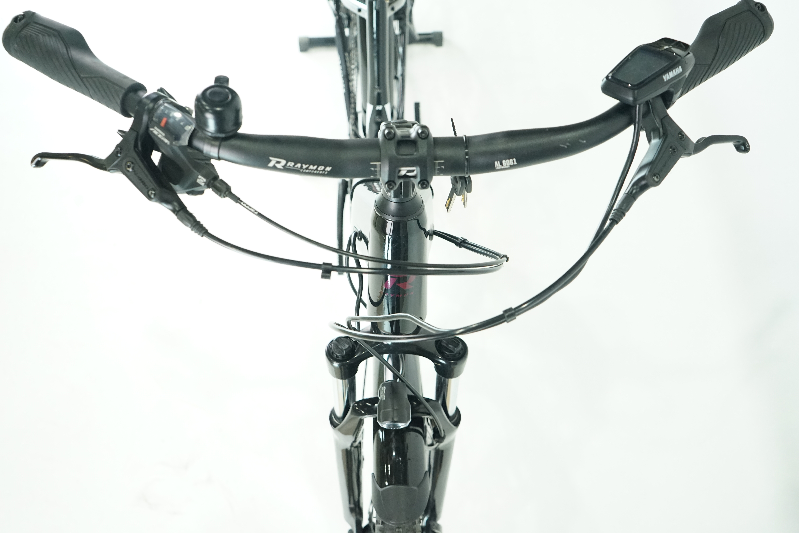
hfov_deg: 60.3
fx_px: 688
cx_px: 400
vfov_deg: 42.3
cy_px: 266
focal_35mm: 31
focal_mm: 31
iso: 3200
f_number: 5
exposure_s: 1/200
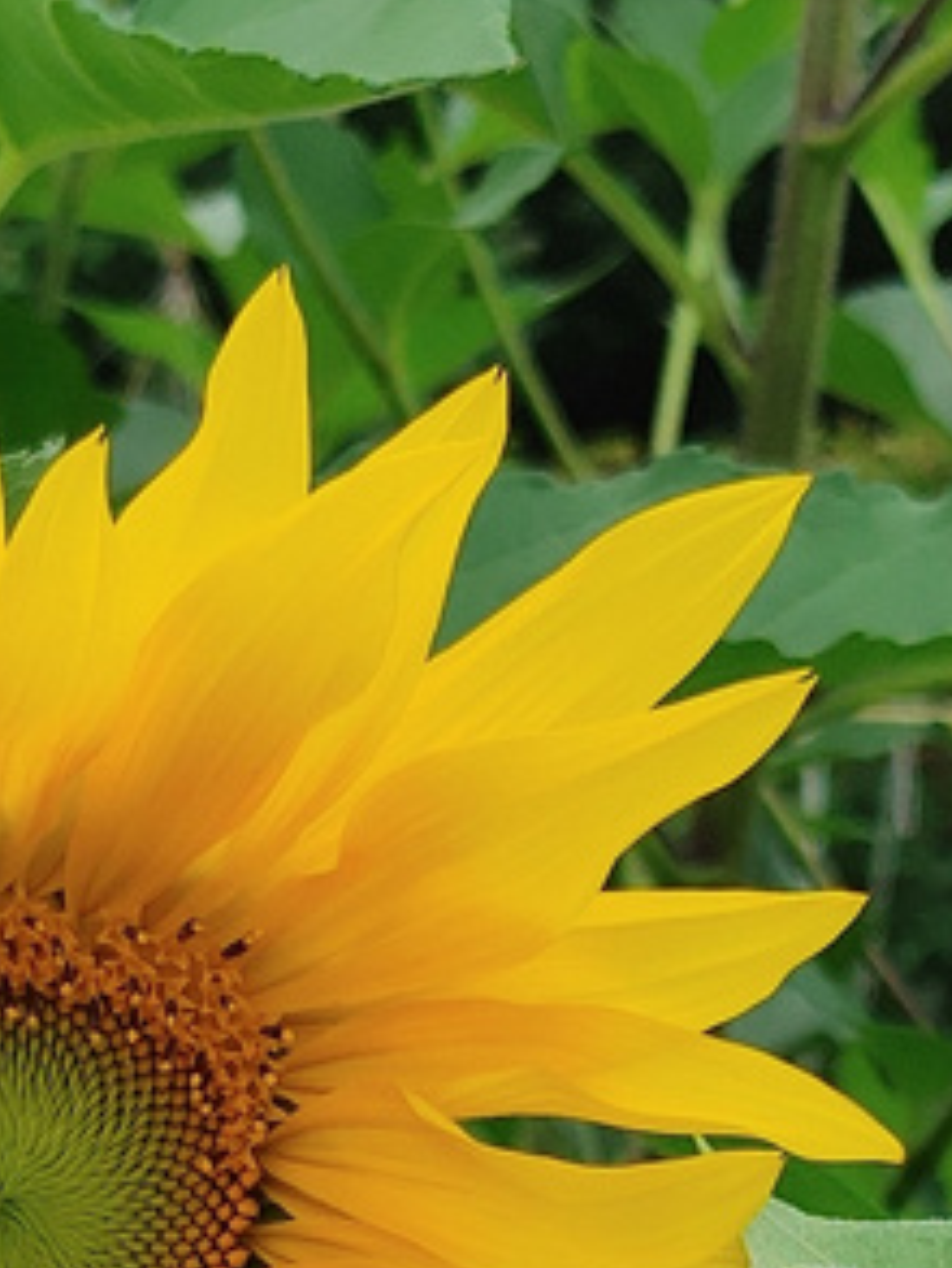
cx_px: 117
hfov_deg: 10.9
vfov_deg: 14.3
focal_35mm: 135
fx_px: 4947
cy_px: 1346
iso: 50
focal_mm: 4.81
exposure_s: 1/268
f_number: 1.8
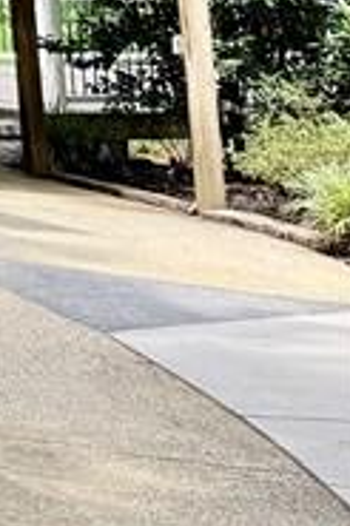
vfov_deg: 13.6
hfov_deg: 7.1
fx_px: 2016
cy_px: -375
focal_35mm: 138
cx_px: -1096
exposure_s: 1/805
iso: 80
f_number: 1.78
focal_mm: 6.76
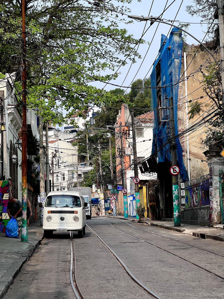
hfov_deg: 19.1
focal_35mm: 77
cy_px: 150
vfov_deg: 25.3
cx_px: 112
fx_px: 664
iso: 32
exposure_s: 1/385
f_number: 2.8
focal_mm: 9
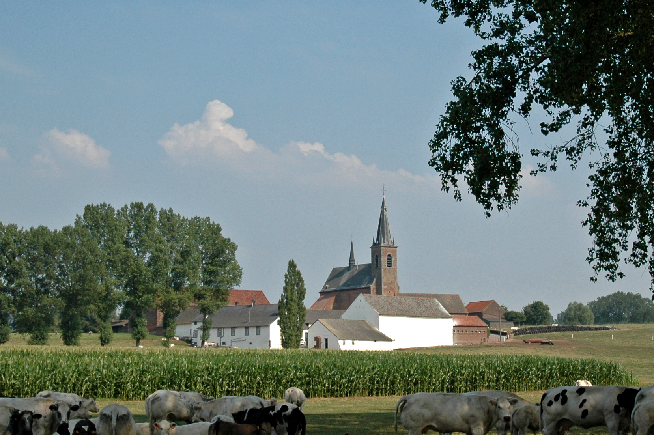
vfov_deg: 17.2
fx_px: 1432
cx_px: 364
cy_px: 155
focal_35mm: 79
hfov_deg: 25.7
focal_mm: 29
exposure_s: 1/2500
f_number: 4
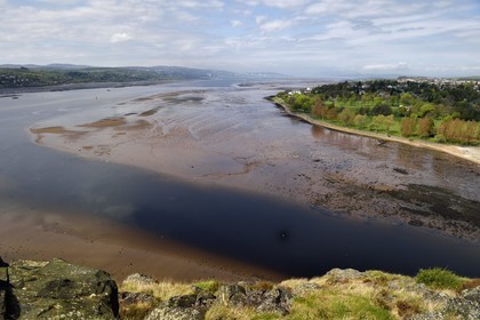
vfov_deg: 53.1
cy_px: 160
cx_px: 240
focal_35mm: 24
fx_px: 320
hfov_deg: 73.7
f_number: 14
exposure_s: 1/250
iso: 200
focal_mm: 24
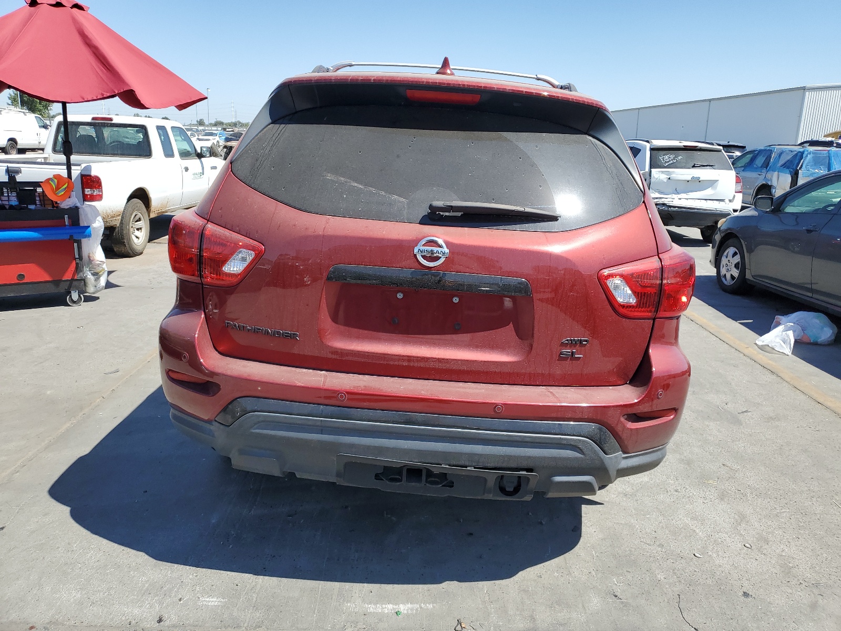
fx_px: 632
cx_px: 420
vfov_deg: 53.1
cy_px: 316
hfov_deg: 67.3
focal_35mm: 26
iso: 50
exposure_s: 1/2500
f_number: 1.5
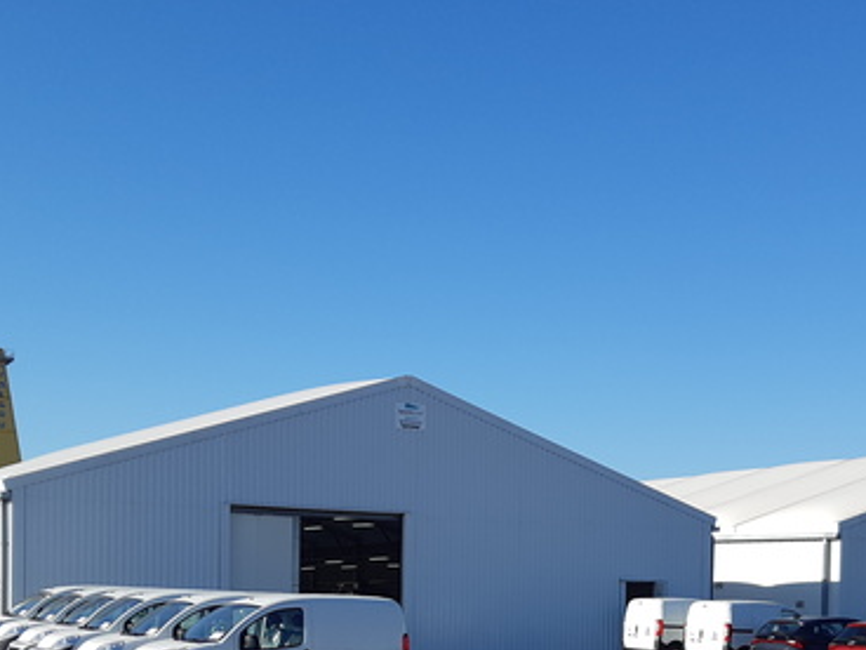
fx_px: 1401
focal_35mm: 56
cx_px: 457
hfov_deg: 34.3
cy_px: 636
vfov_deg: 25.0
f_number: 1.7
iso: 40
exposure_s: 1/1965
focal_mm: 3.92
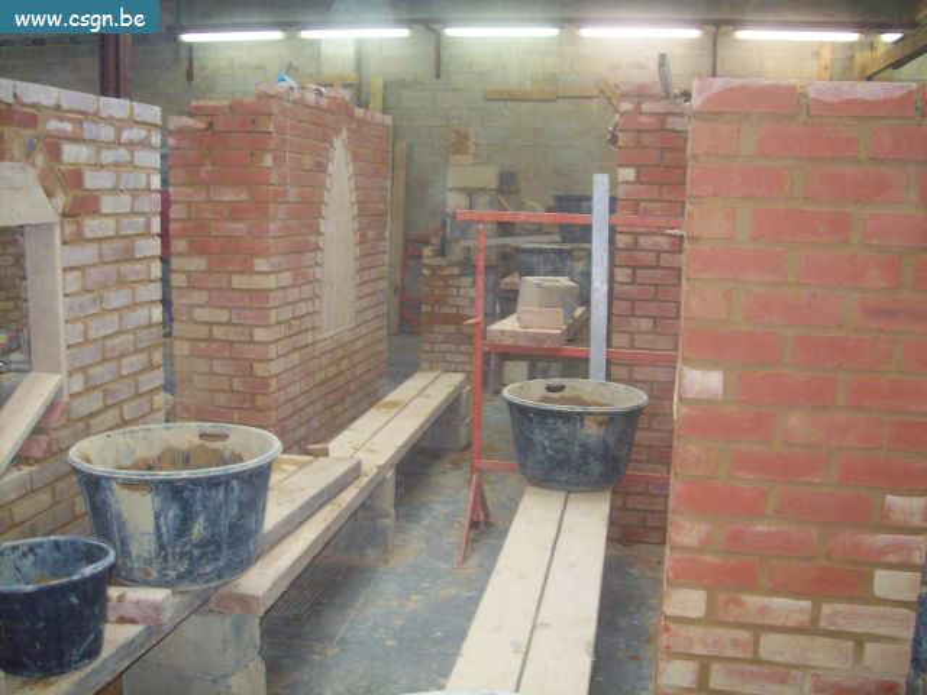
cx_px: 464
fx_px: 964
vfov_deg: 39.7
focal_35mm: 36
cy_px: 348
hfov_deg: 51.4
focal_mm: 6
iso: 200
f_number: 2.7
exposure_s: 1/64
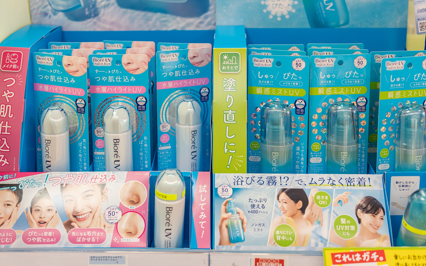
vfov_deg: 24.9
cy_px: 134
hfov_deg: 38.9
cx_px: 215
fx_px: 604
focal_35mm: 52
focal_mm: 50
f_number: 2.2
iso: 100
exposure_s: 1/125
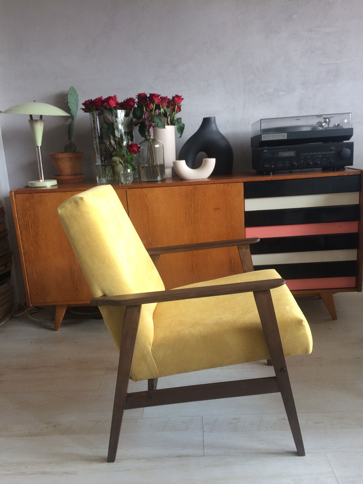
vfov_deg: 61.7
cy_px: 242
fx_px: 405
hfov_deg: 48.2
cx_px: 182
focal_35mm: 29
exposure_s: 1/50
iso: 32
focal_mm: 4.15
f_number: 2.2
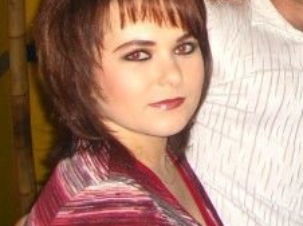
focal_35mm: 101
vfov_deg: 14.1
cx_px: 357
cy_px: -66
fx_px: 883
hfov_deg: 18.5
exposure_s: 1/60
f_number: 2.8
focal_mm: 7.9
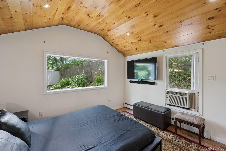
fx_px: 97
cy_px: 76
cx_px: 113
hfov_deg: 98.6
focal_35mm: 16
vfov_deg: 75.5
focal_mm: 15.5
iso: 640
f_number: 8
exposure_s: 1/60
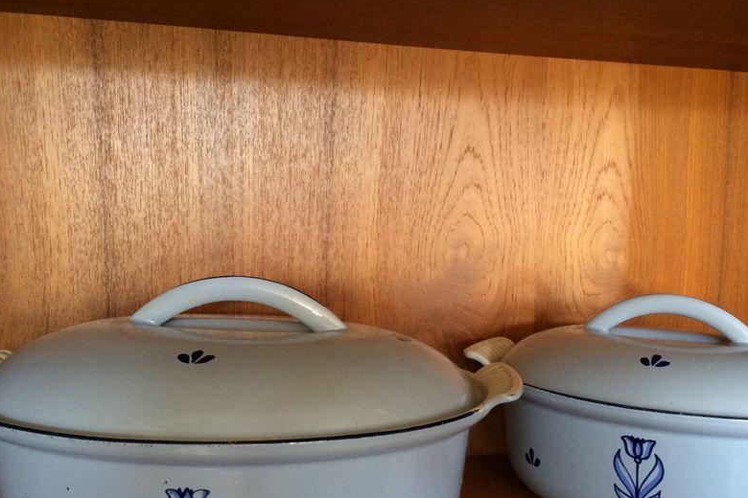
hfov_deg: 52.9
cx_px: 429
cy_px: 303
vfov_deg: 36.7
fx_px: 748
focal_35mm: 36
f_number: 2.2
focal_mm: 4.12
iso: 160
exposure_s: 1/30
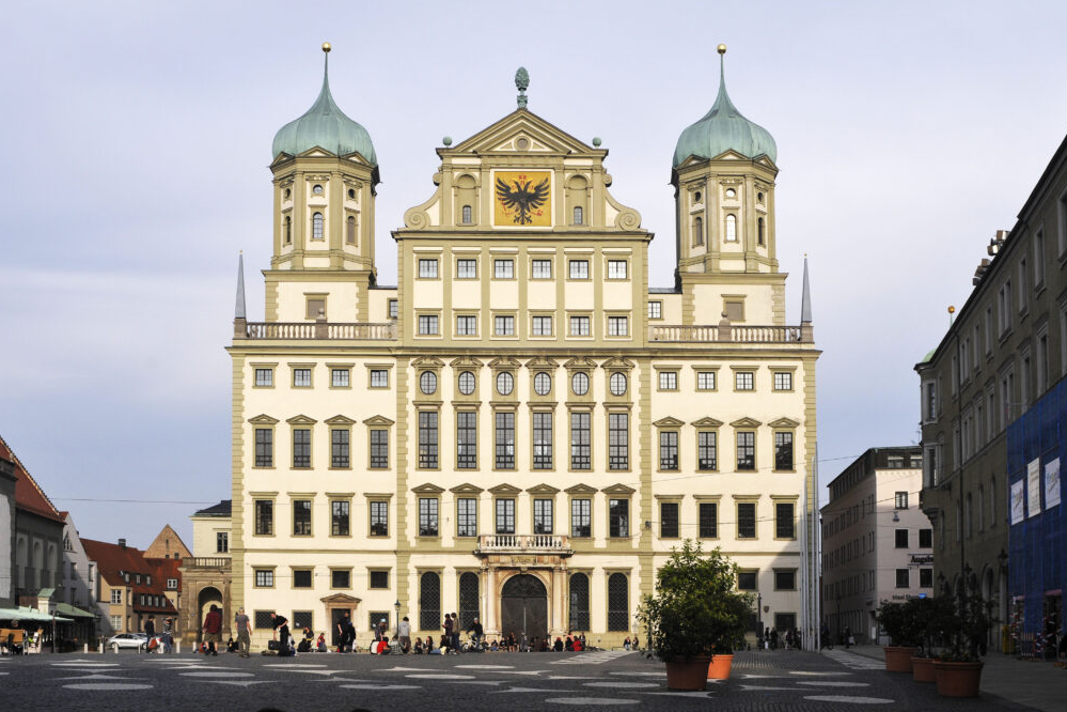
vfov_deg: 31.2
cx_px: 542
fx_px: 1274
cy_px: 357
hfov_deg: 45.4
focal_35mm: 43
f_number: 11
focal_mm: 28
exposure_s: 1/500
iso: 200
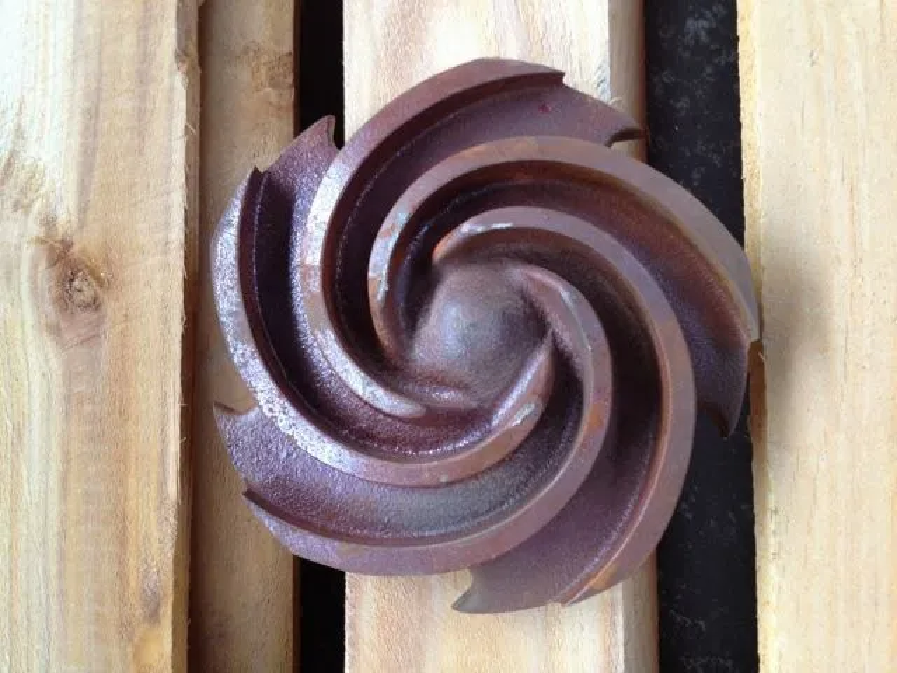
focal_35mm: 35
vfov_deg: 40.7
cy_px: 336
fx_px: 907
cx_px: 448
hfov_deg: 52.6
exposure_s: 1/20
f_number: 2.4
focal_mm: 4.28
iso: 80
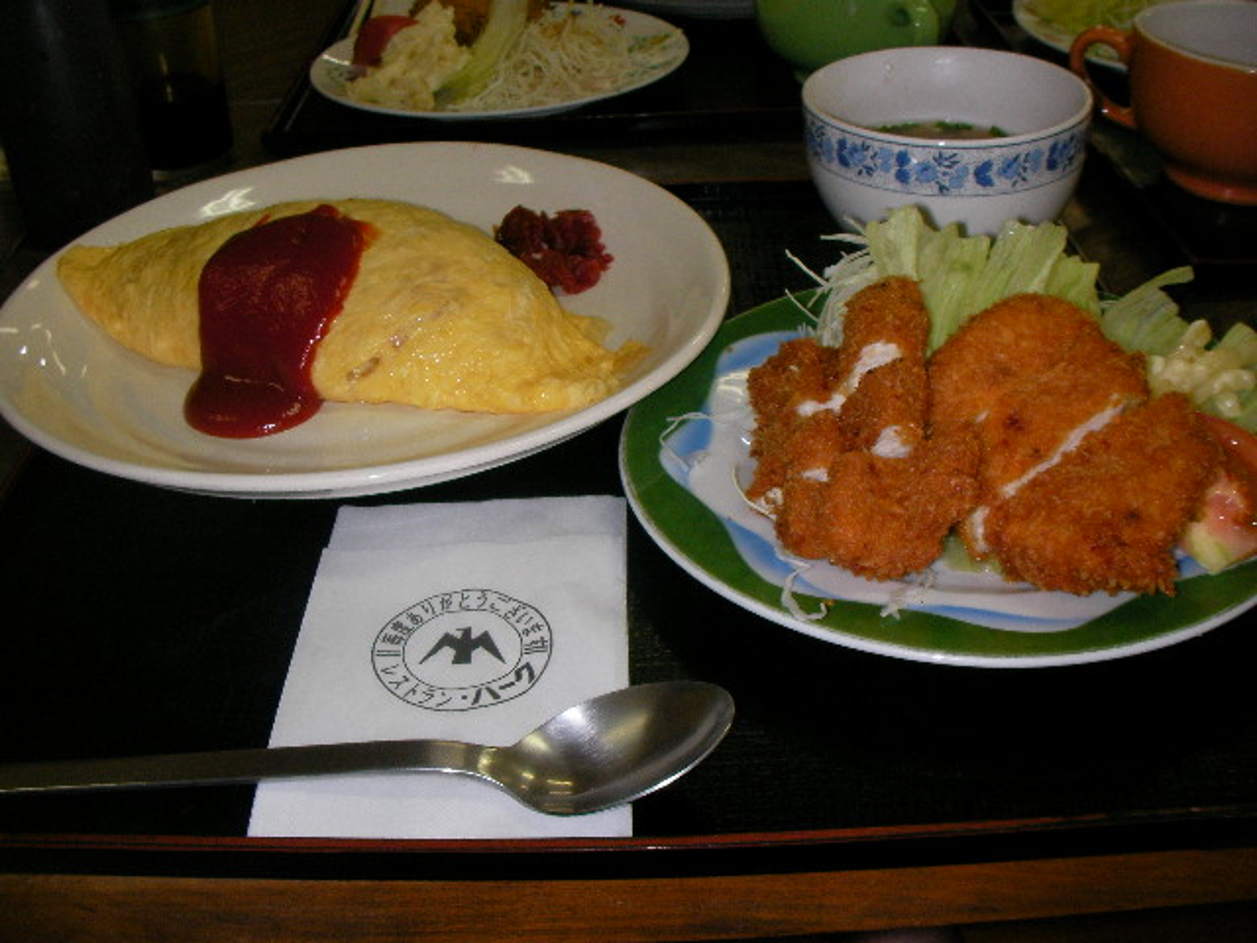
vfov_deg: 37.7
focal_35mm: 38
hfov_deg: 49.0
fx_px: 1380
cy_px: 472
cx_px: 628
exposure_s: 1/30
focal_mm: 6.3
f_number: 5.6
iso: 200
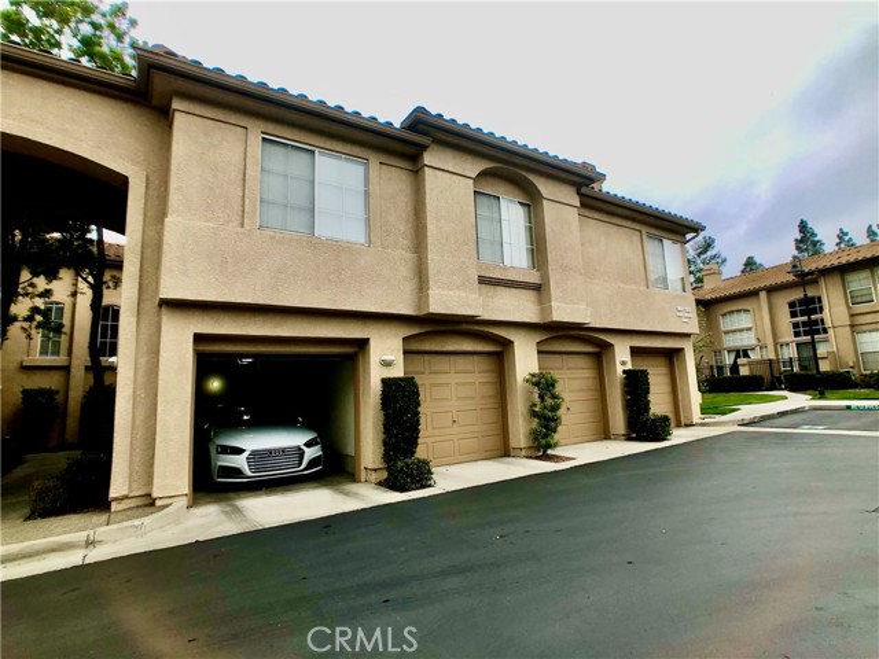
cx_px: 440
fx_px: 711
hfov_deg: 63.4
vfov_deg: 49.7
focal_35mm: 28
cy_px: 330
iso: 20
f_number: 1.8
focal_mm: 4
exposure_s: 1/470
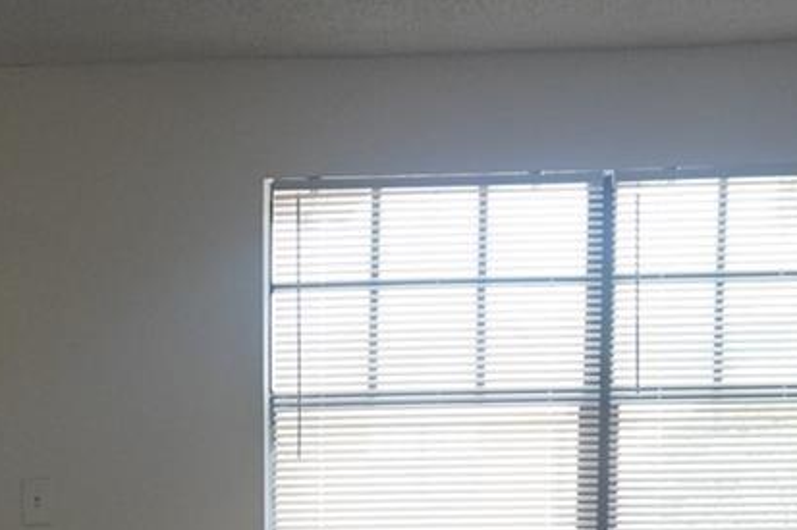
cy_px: 827
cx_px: 50
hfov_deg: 21.3
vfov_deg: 13.7
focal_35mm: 93
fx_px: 2058
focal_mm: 16
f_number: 4
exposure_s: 1/160
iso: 1000
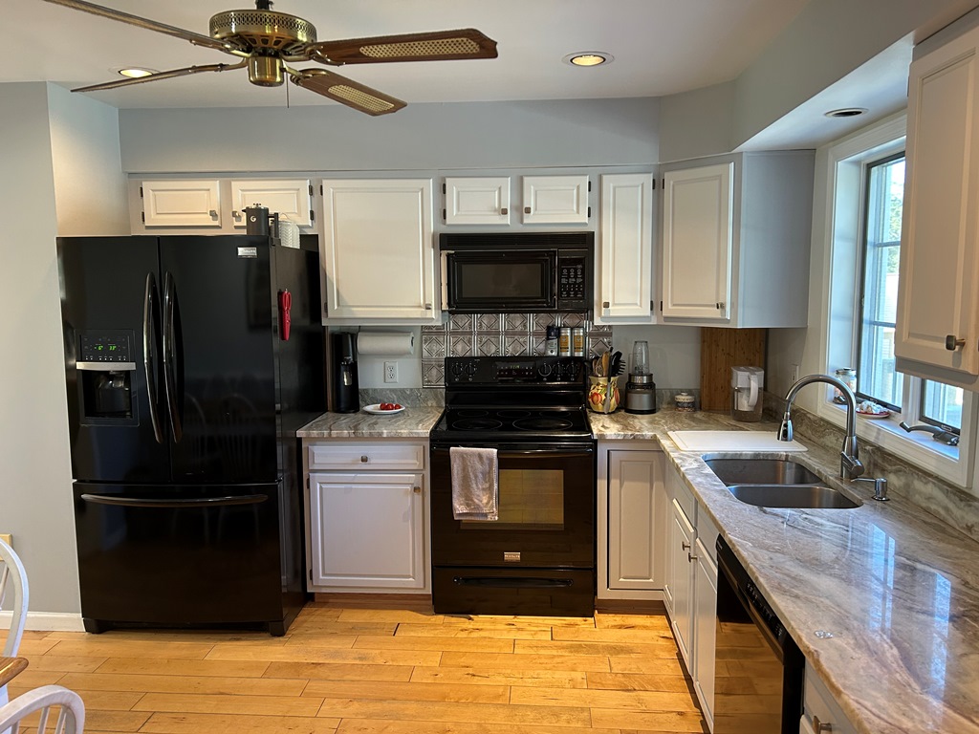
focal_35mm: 26
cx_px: 490
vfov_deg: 53.1
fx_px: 735
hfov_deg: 67.3
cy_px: 367
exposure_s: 1/60
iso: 200
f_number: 1.5
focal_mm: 5.7
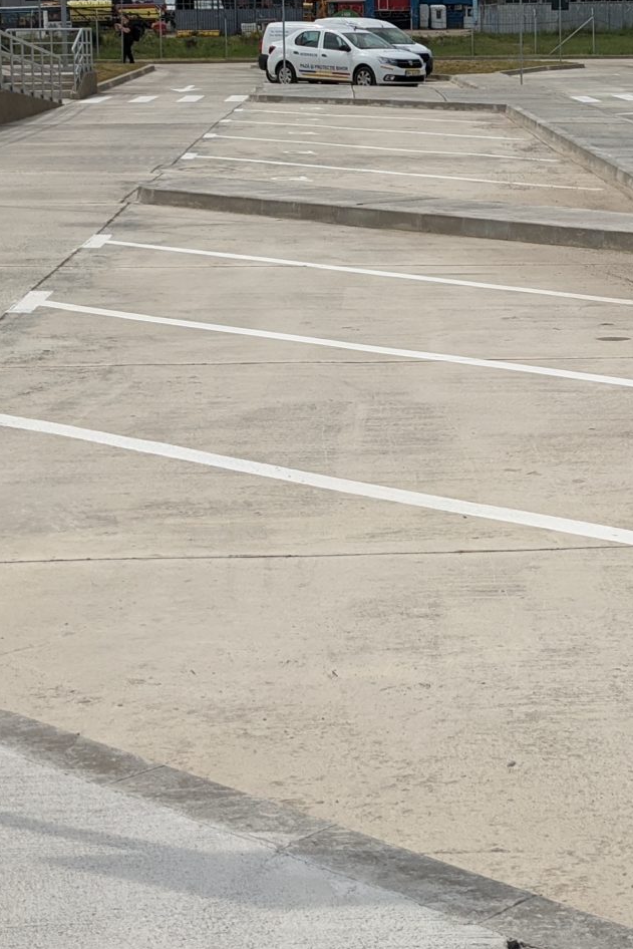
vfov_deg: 25.9
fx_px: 2004
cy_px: 109
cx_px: 588
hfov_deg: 17.6
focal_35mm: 76
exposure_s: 1/5882
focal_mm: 4.38
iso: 75
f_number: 1.73
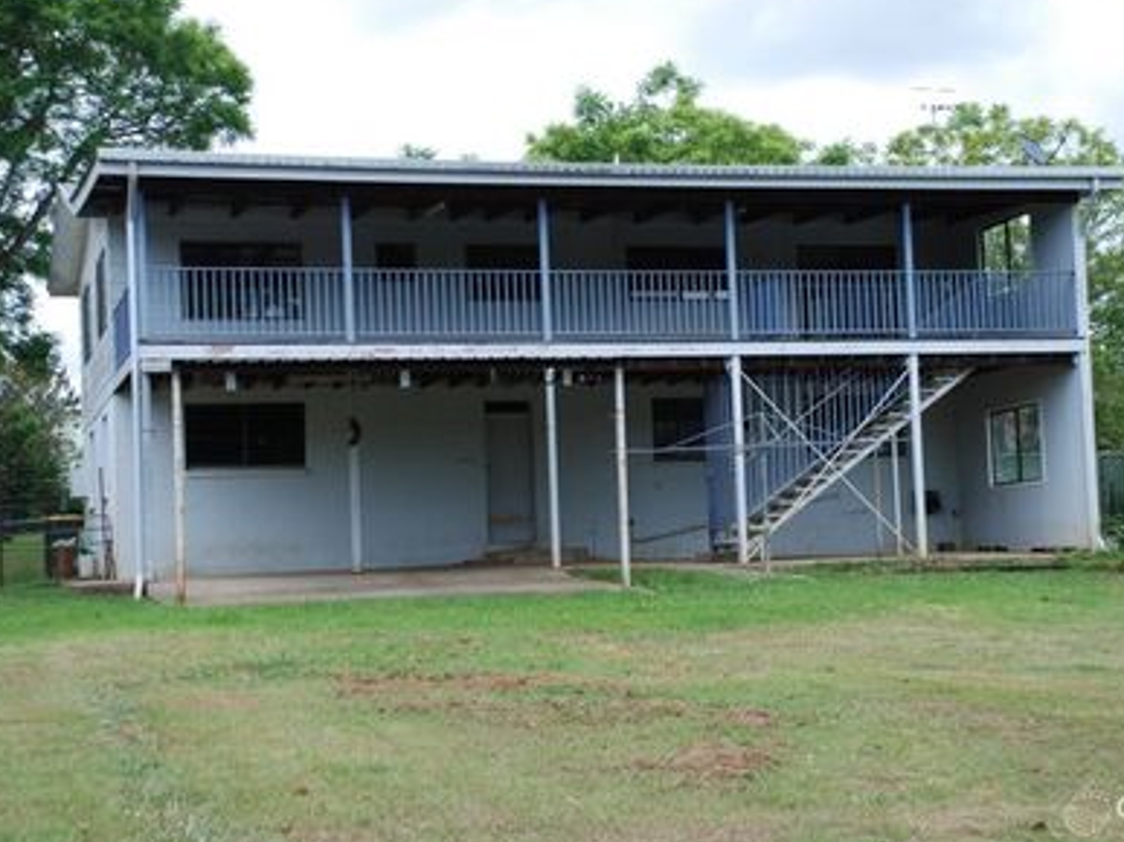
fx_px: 2272
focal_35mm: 70
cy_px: 411
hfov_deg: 27.8
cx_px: 616
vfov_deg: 21.0
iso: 100
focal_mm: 40
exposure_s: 1/125
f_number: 5.6
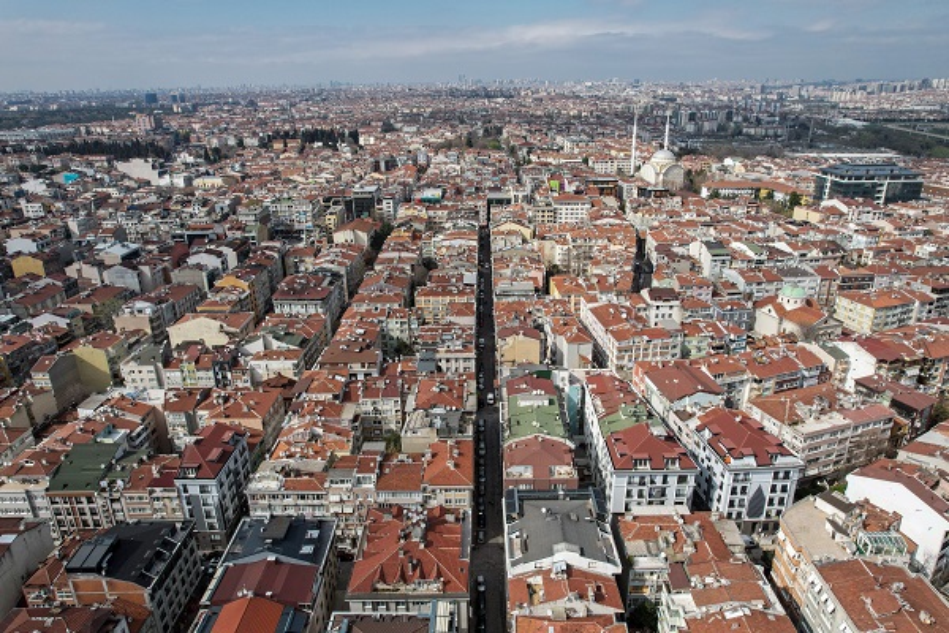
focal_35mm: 22
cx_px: 474
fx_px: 580
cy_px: 316
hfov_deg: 78.6
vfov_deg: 57.2
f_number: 2.8
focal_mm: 8.38
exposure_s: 1/2000
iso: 120
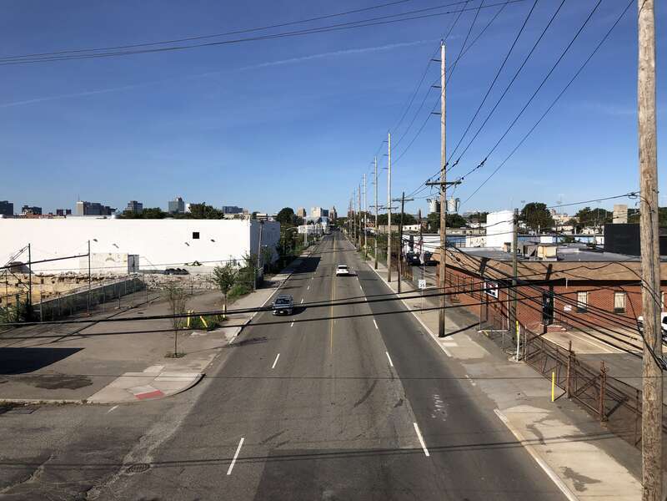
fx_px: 540
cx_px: 334
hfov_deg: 63.4
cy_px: 250
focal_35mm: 28
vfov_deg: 49.7
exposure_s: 1/2857
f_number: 1.8
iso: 20
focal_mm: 4
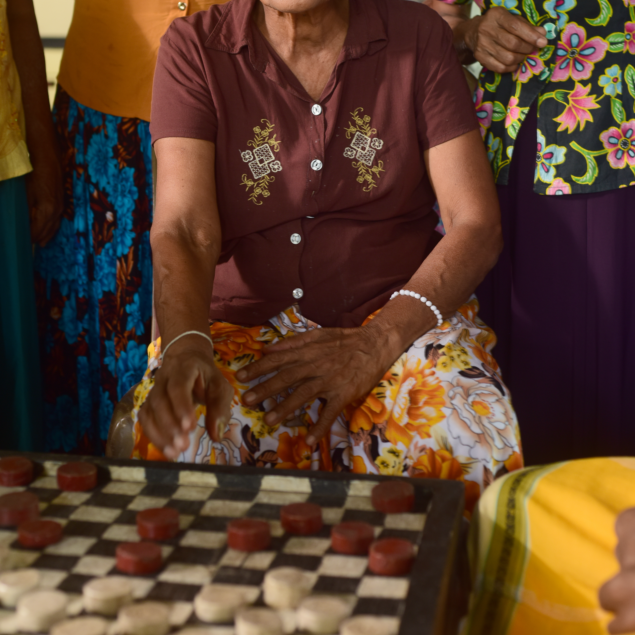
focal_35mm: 64
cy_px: 174
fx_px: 1328
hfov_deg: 26.9
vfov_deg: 26.6
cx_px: 317
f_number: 4.5
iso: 400
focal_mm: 50
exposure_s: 1/40
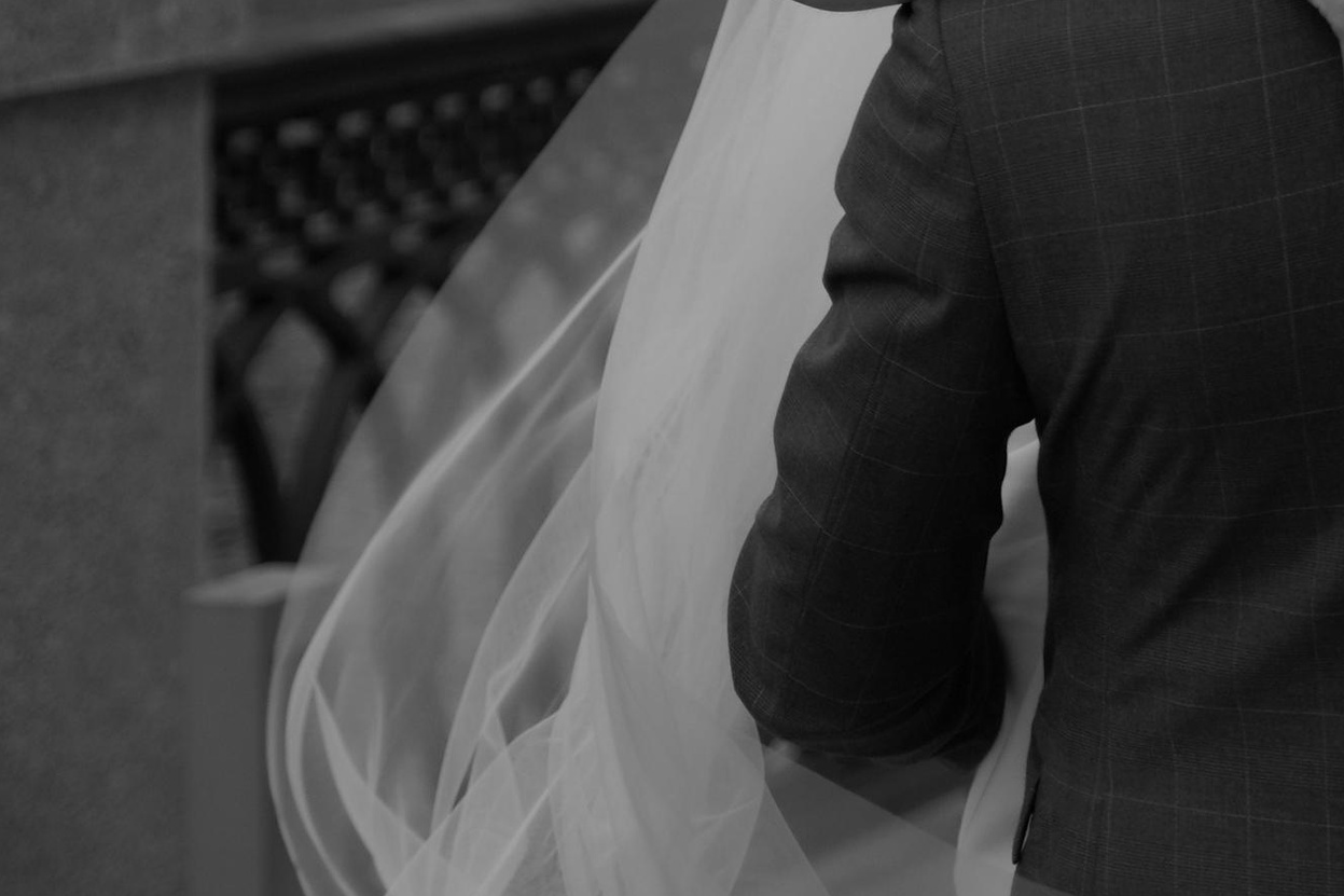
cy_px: -224
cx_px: 968
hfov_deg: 13.3
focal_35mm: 154
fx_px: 5748
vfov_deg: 8.8
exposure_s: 1/1000
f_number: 2.8
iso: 125
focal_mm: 50
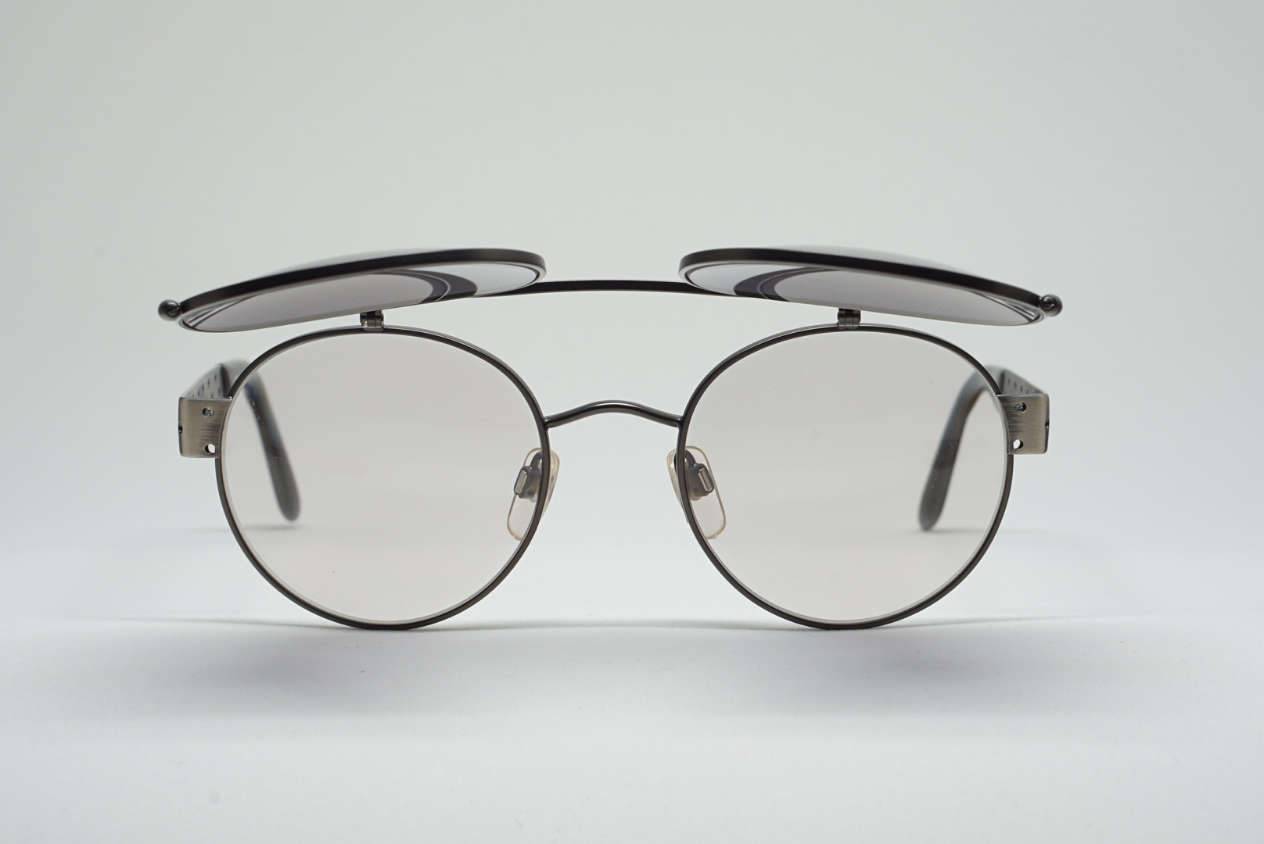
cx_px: 632
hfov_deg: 27.0
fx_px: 2635
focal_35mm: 75
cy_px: 422
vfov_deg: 18.2
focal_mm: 50
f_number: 11
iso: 100
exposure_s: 1/2
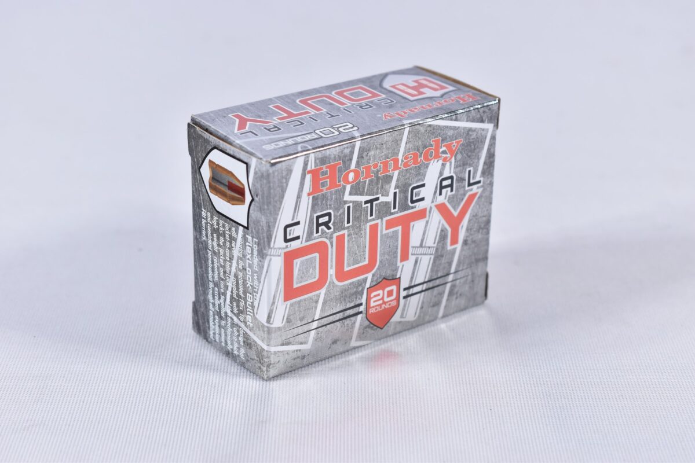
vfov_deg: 16.6
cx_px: 348
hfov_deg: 24.6
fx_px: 1593
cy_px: 232
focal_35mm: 82
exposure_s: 1/50
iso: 640
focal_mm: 55
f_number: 5.6
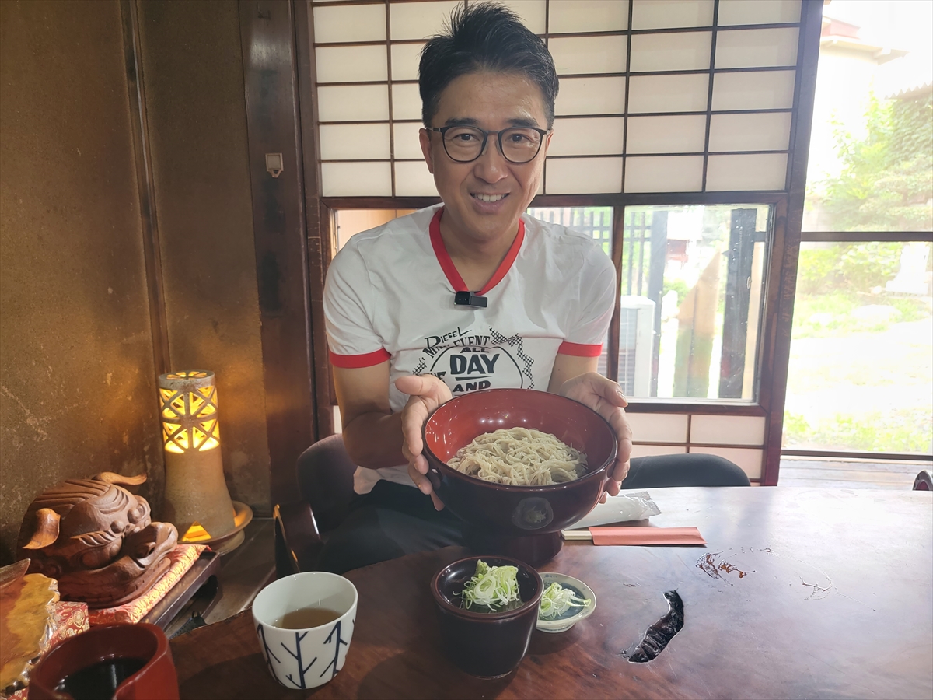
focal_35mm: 24
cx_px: 466
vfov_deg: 56.8
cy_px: 350
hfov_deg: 71.6
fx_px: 647
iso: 320
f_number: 1.8
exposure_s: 1/50
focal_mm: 6.7
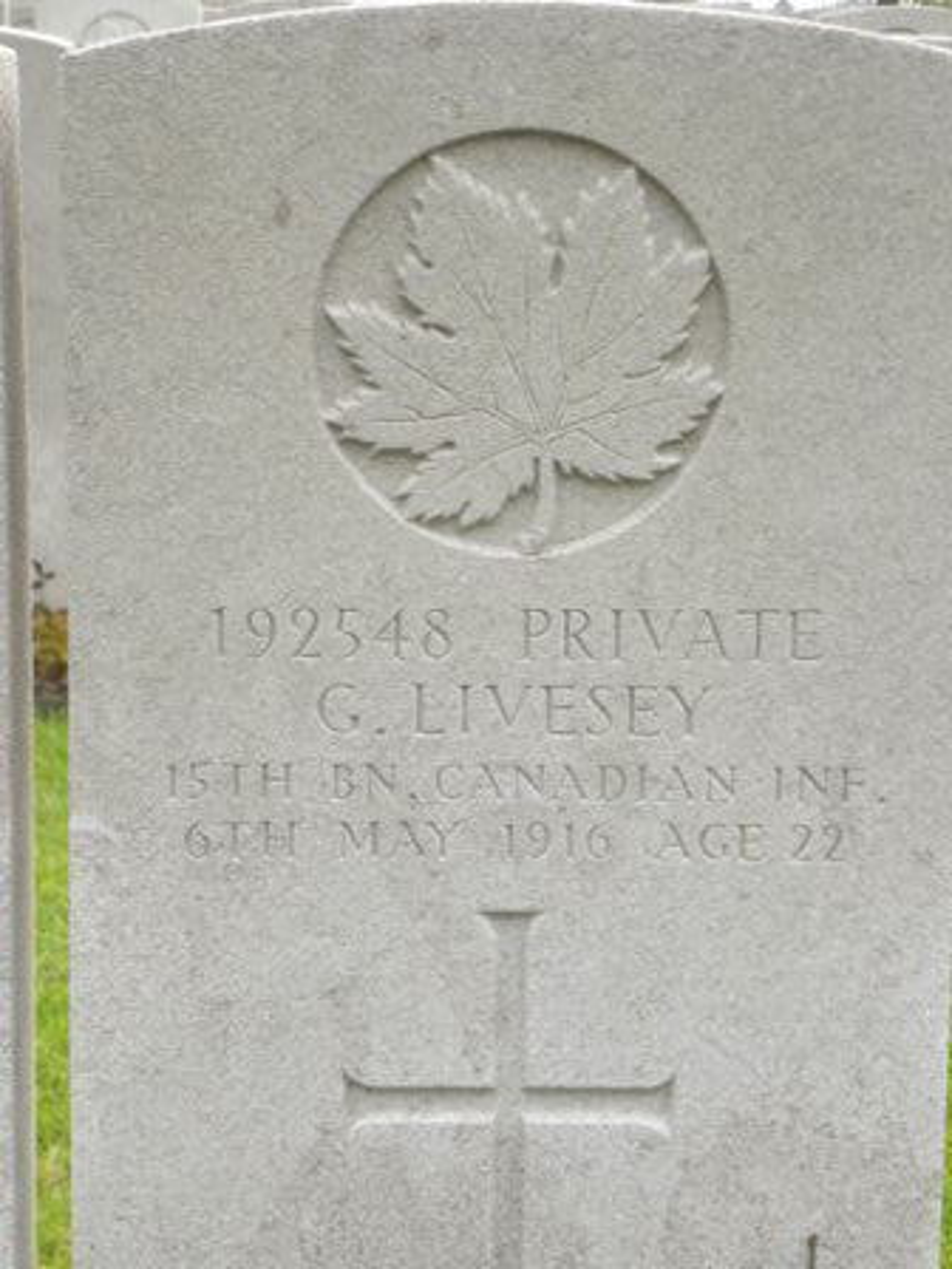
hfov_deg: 17.4
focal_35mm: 85
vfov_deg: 23.0
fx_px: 3117
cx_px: 476
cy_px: 634
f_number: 4
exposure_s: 1/72.4
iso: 110
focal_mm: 15.1
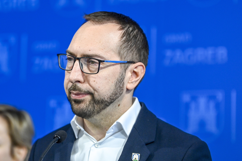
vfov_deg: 7.9
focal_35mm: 174
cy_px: 90
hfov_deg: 11.8
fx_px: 1170
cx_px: 93
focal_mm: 130
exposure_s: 1/400
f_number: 2.8
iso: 800
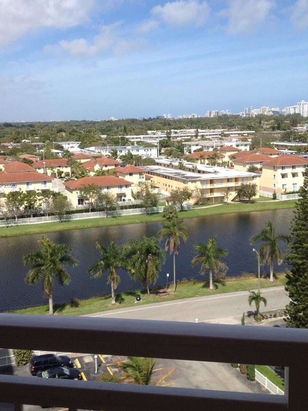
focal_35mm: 43
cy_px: 186
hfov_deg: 33.5
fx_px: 510
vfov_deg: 43.8
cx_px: 128
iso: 50
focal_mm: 4.28
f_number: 2.4
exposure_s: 1/1905
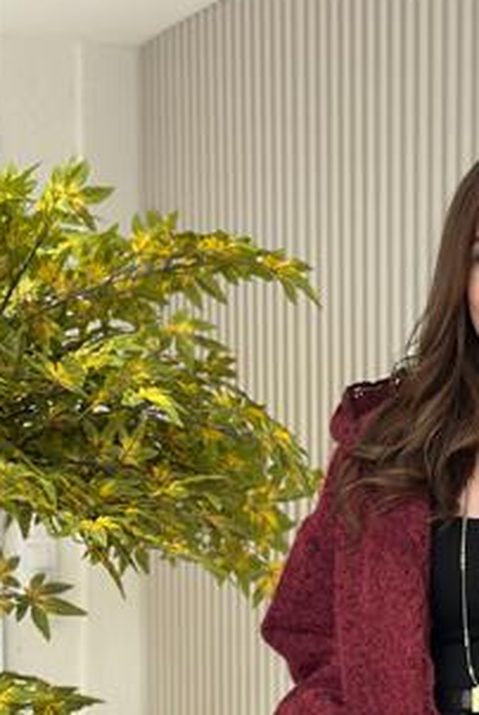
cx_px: 460
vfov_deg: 22.6
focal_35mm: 88
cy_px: 614
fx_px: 1752
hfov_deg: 15.3
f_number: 1.78
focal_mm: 6.86
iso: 64
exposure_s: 1/113
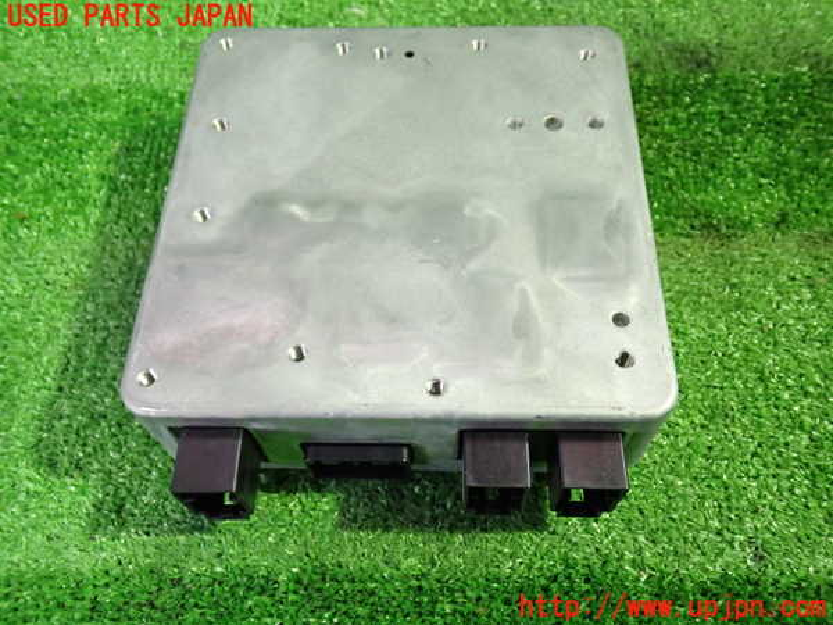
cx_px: 416
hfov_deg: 60.0
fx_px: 722
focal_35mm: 30
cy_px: 312
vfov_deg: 46.8
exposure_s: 1/30
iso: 640
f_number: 2.3
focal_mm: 5.4
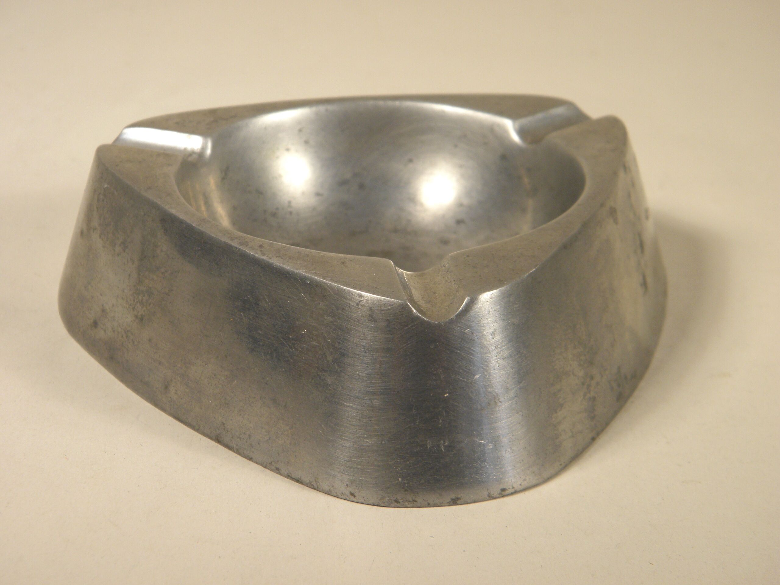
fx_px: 1803
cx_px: 390
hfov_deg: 24.4
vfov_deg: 18.4
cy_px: 292
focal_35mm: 80
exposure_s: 1/50
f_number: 4.4
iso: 125
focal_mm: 14.3
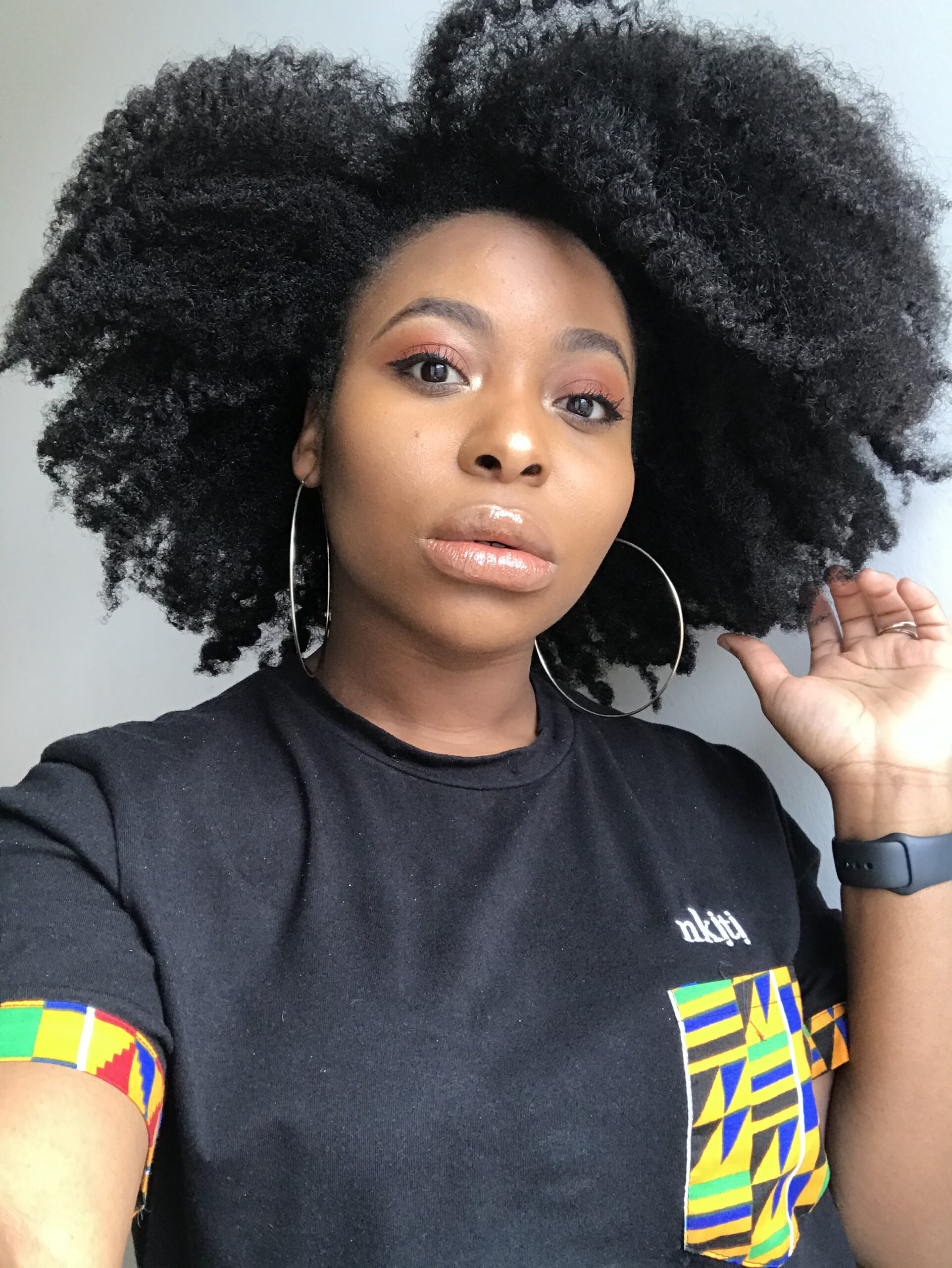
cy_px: 634
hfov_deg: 44.2
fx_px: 1172
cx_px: 476
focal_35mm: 32
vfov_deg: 56.8
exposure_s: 1/33
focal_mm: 2.87
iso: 40
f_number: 2.2
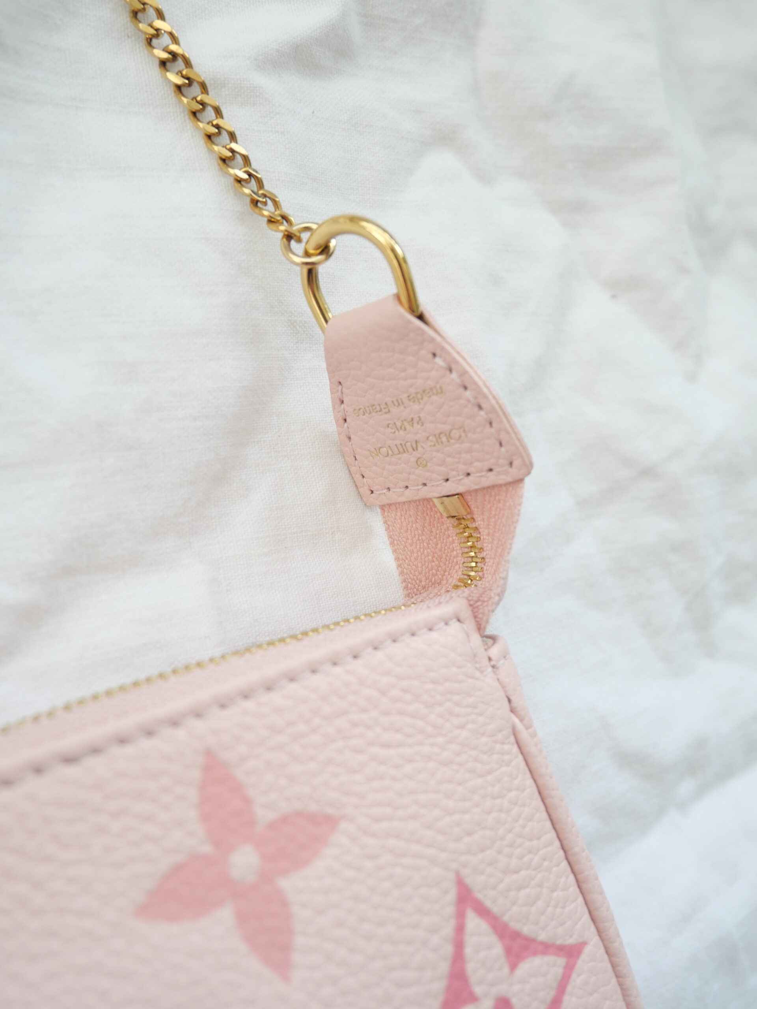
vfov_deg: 56.8
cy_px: 504
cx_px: 378
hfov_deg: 44.2
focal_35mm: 32
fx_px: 933
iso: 400
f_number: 3.9
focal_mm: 16
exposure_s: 1/60
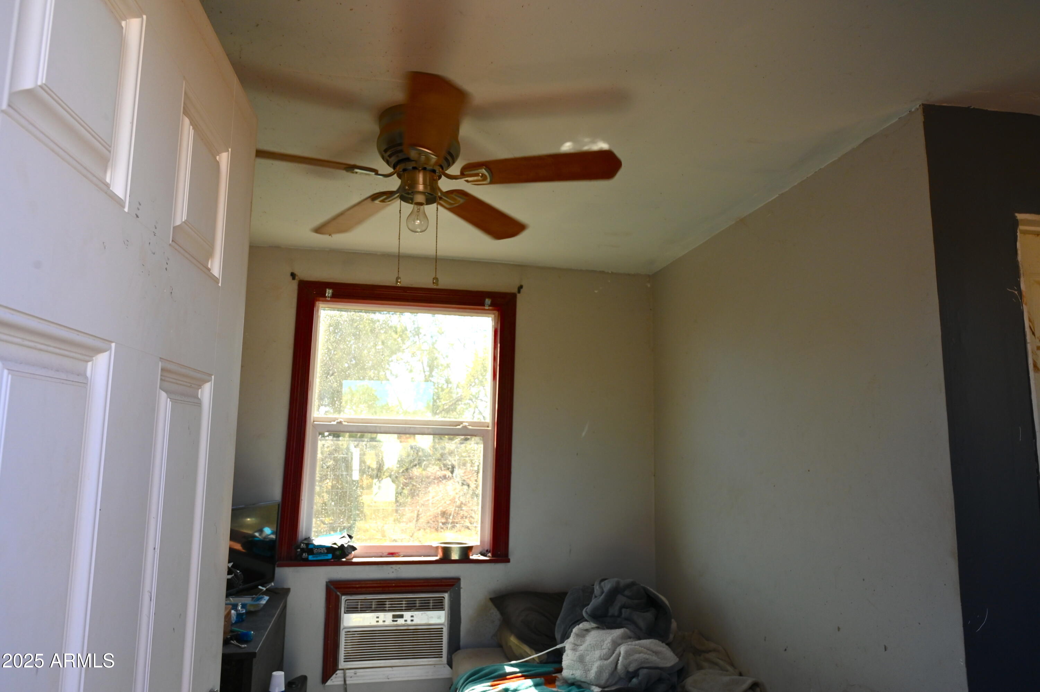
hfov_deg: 73.8
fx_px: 693
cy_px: 346
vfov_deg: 53.1
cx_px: 520
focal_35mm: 24
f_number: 9
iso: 800
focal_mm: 24
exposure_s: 1/320
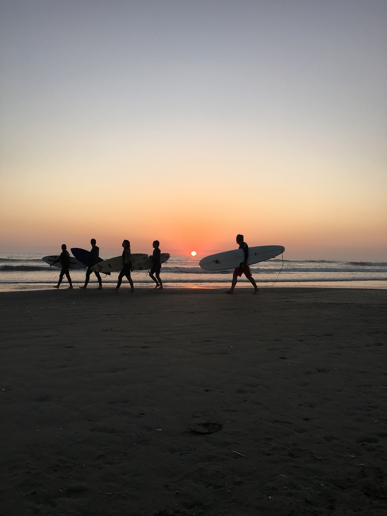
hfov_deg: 48.2
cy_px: 258
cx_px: 194
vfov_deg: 61.7
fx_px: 432
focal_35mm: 29
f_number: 2.2
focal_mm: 4.15
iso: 25
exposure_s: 1/301
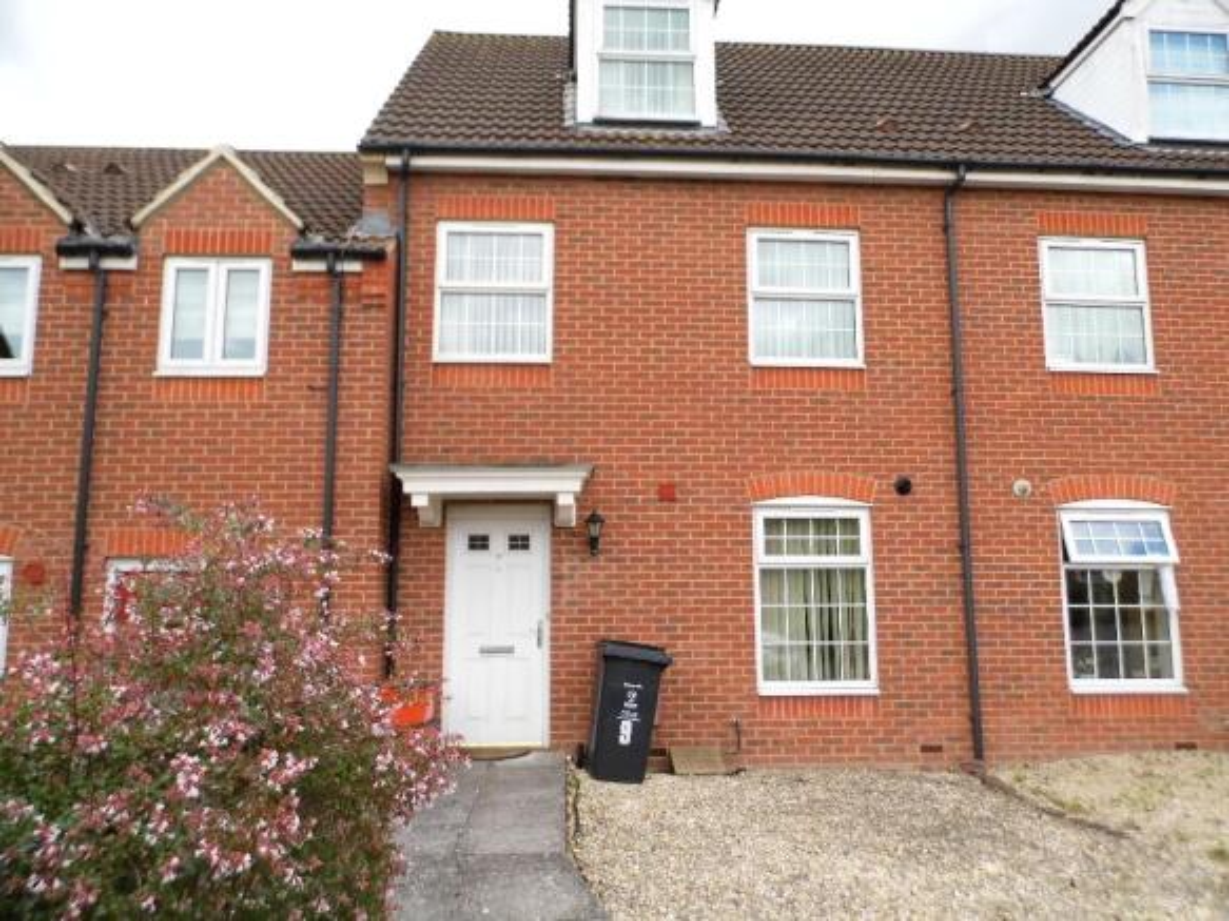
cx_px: 614
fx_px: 887
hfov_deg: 69.4
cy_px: 460
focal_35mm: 25
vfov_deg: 54.9
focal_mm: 4.5
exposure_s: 1/400
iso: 100
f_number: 3.1
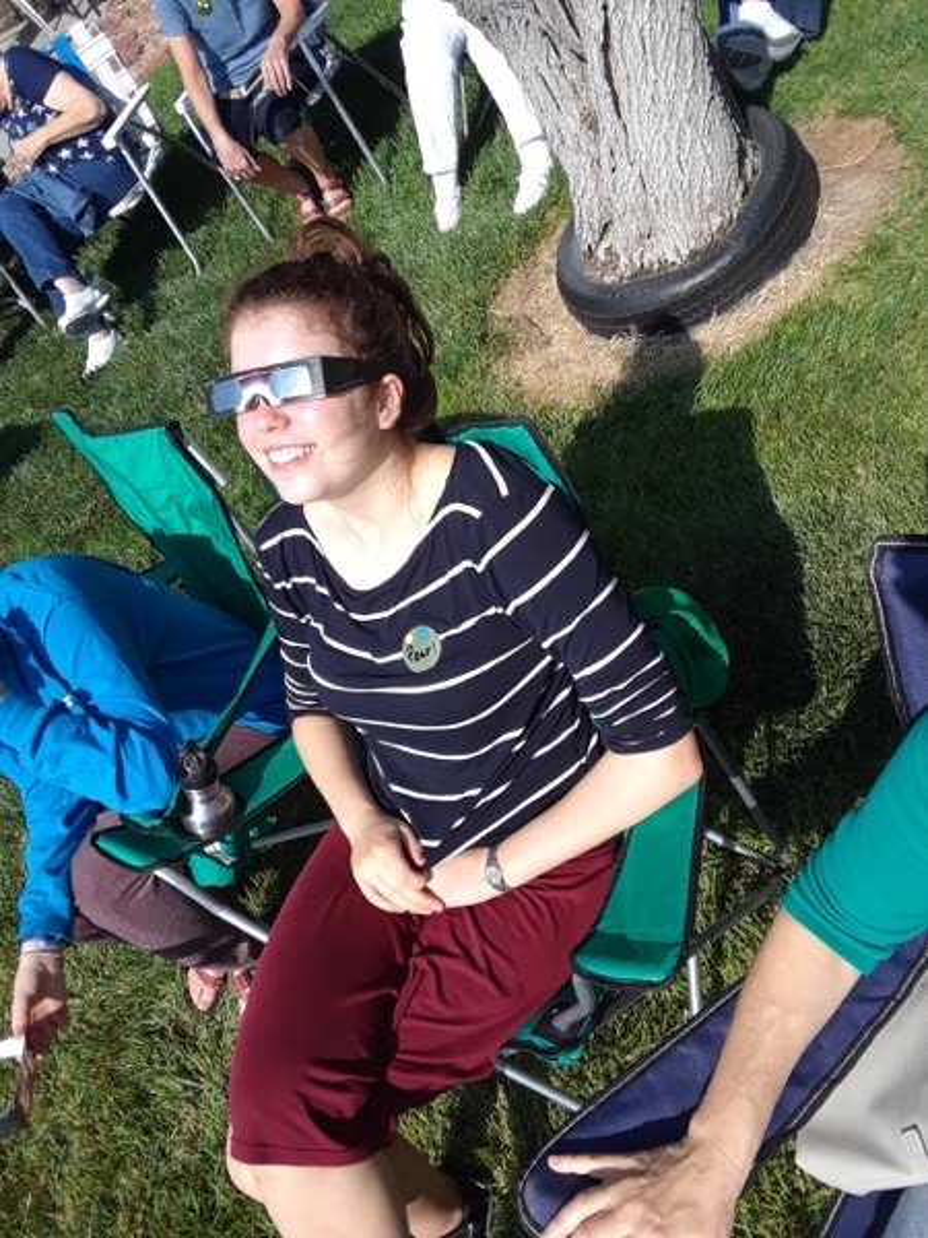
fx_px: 1072
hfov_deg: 46.8
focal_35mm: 30
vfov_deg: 60.0
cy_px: 619
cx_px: 464
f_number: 1.9
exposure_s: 1/1379
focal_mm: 2.47
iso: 40
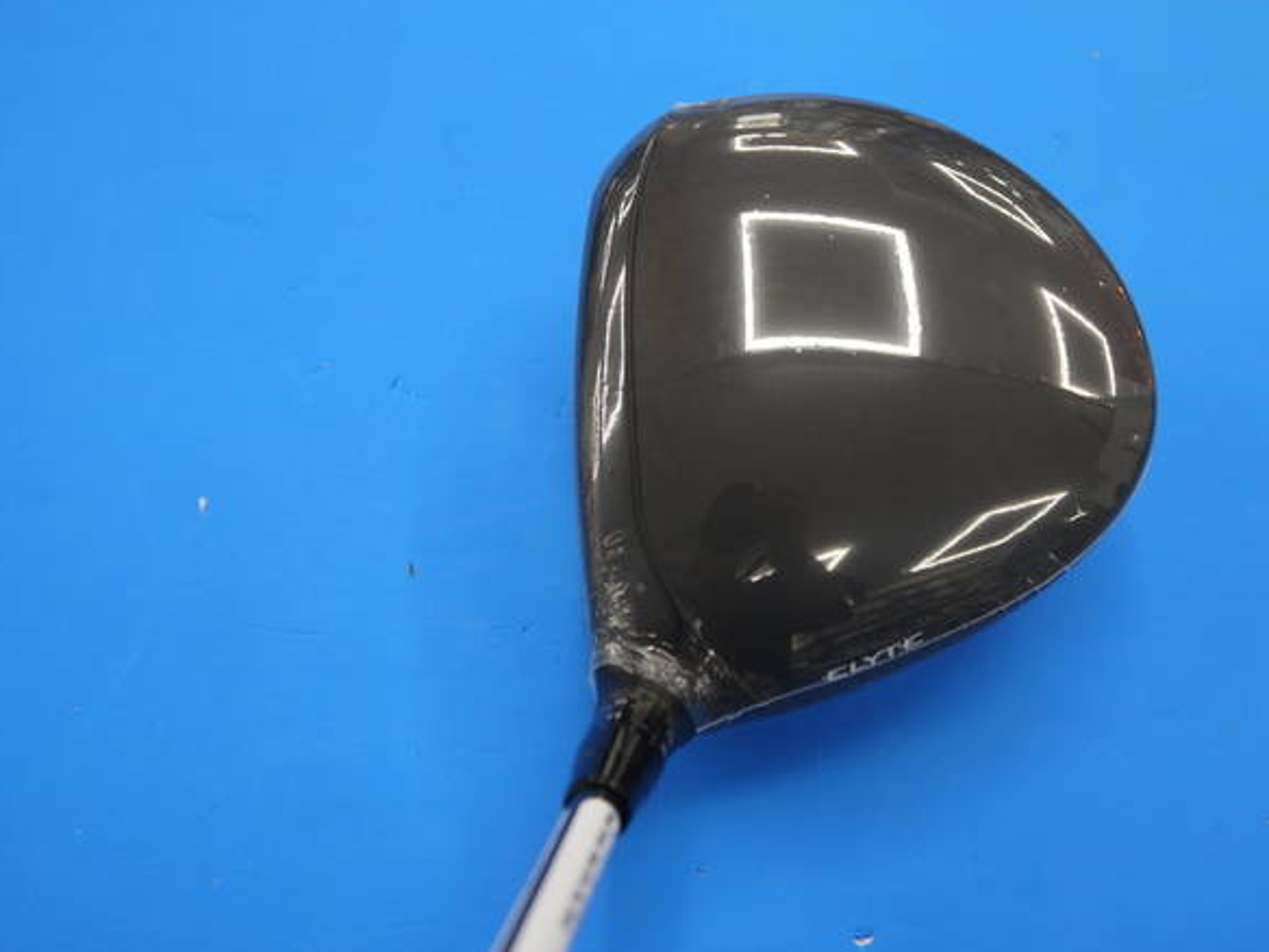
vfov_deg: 31.5
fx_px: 1686
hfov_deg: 41.2
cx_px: 682
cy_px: 461
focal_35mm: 46
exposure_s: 1/60
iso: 160
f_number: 4.3
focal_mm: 21
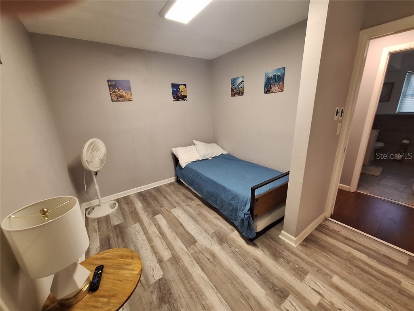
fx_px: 155
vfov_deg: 89.9
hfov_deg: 106.2
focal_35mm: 13
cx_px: 207
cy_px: 156
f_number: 2.2
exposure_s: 1/40
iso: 200
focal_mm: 1.74
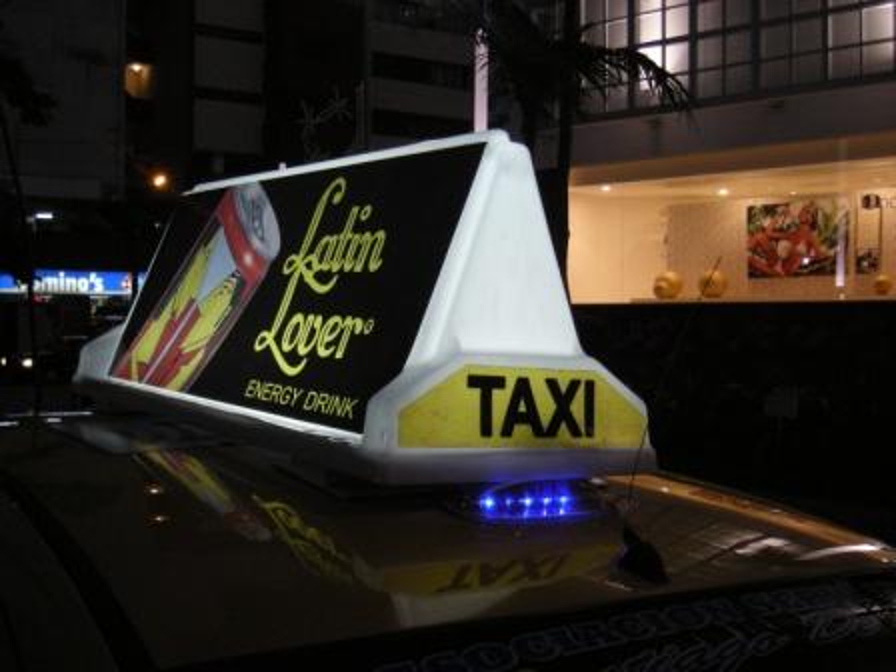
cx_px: 448
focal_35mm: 44
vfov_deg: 32.9
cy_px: 336
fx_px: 1139
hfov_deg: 42.9
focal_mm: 7.1
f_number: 3.1
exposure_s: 1/60
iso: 232
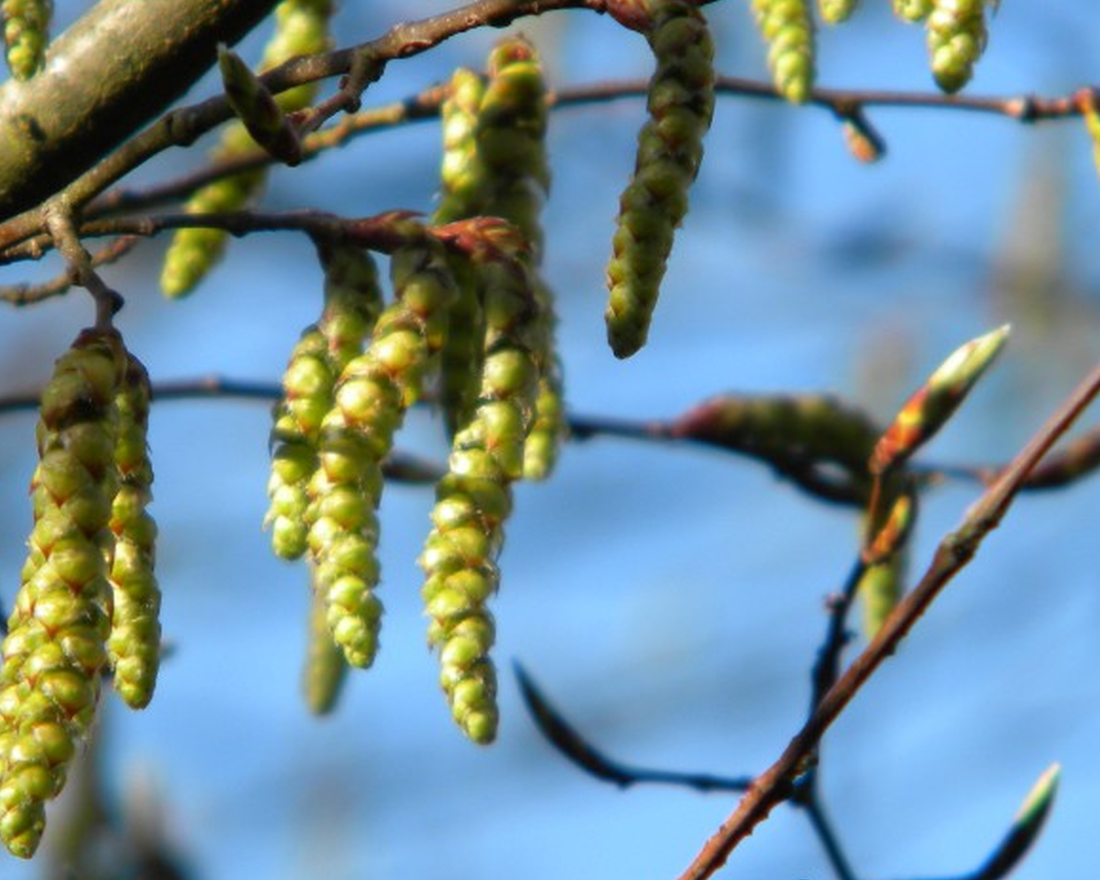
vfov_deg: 2.2
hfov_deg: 2.8
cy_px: 485
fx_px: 22720
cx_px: 405
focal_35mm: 698
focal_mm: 75
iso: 80
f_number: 5.4
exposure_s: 1/294
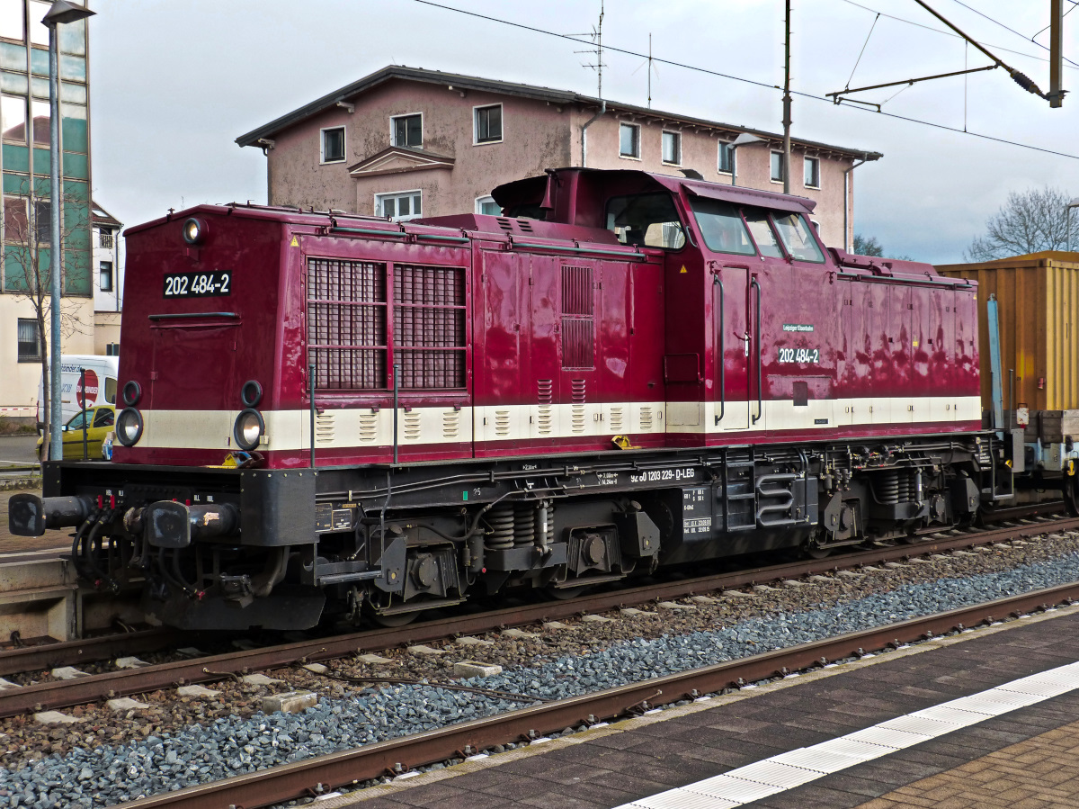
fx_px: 1651
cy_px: 404
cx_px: 540
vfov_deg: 27.5
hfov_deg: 36.2
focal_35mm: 53
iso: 160
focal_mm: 9.4
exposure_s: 1/250
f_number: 4
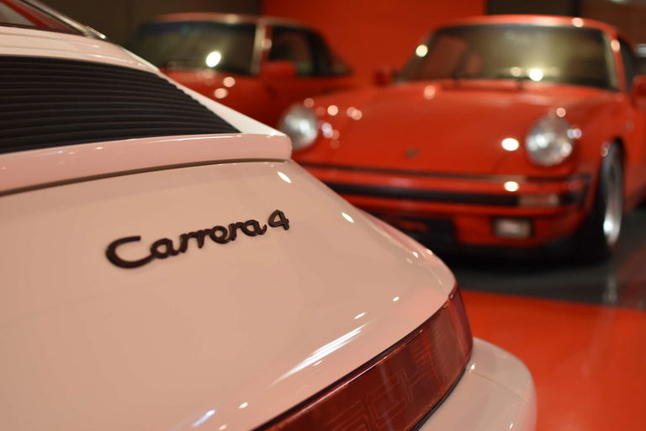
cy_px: 216
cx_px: 323
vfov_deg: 25.8
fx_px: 942
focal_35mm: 52
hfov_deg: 37.9
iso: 800
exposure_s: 1/60
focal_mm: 35
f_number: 2.5
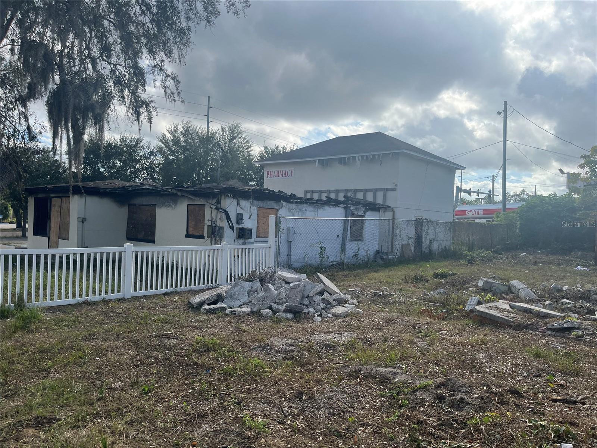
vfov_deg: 53.1
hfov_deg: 67.3
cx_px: 298
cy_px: 224
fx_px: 448
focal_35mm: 26
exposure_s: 1/3521
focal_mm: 5.1
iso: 50
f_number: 1.6
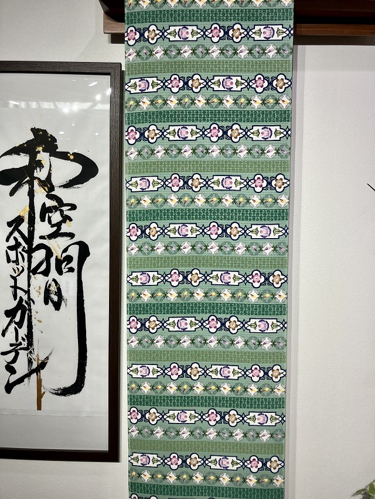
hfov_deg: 49.8
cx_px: 188
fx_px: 404
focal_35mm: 28
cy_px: 250
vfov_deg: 63.4
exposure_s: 1/112
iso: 40
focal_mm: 3.99
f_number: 1.8
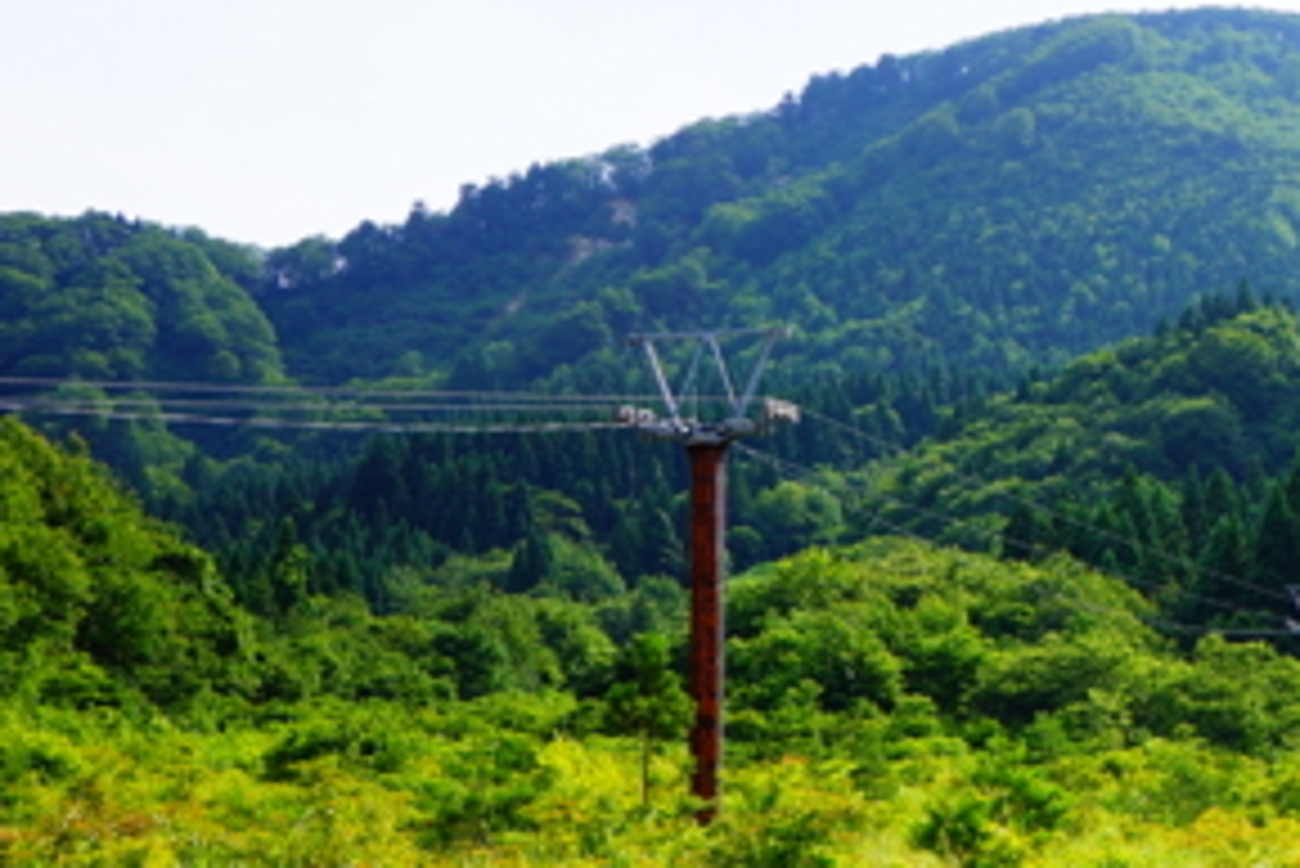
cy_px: 470
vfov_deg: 16.5
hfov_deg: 22.6
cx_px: 1547
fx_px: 2999
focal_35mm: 83
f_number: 7.1
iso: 100
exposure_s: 1/200
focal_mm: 20
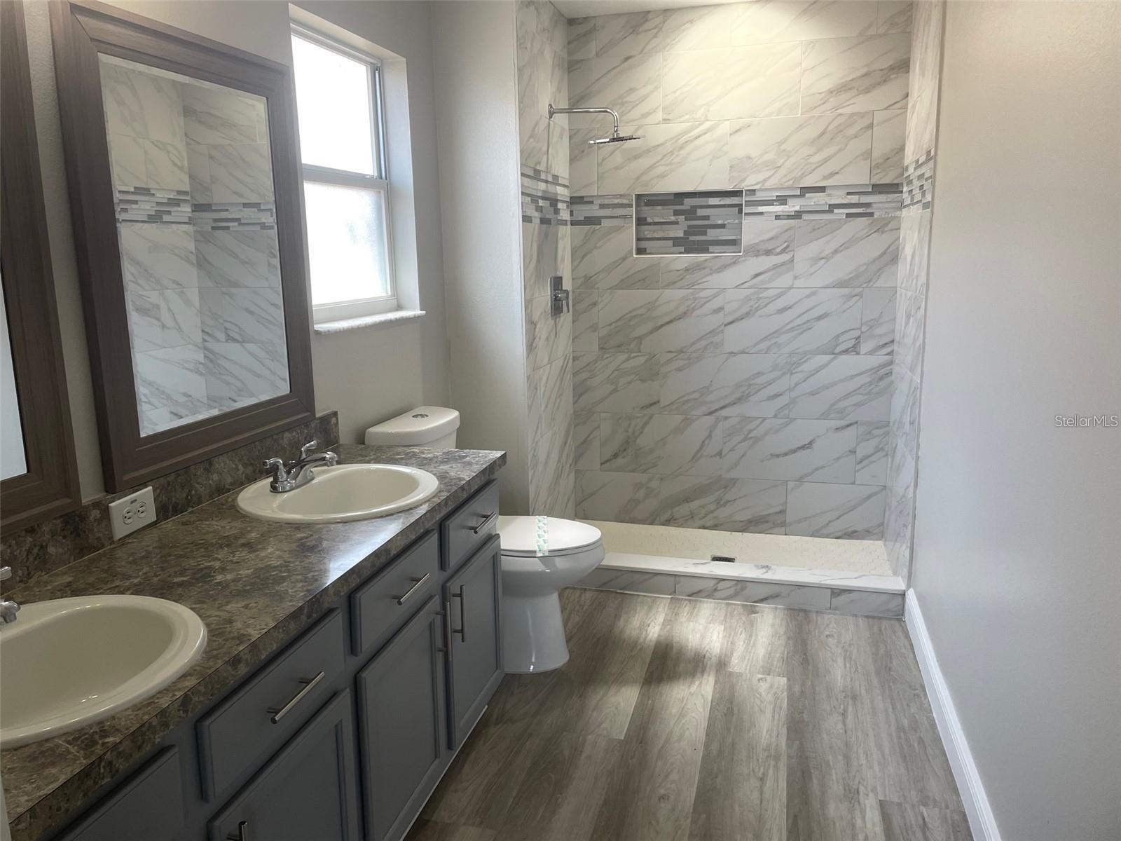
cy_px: 420
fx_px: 842
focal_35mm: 26
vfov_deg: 53.1
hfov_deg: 67.3
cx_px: 560
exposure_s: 1/120
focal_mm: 4.2
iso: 80
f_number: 1.6
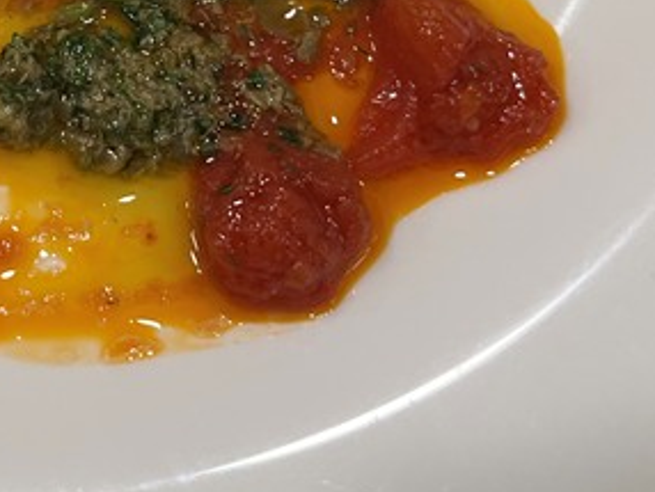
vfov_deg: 15.1
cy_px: -158
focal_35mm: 93
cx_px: -62
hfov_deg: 20.1
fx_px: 1761
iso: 64
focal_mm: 5.1
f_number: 1.6
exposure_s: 1/100
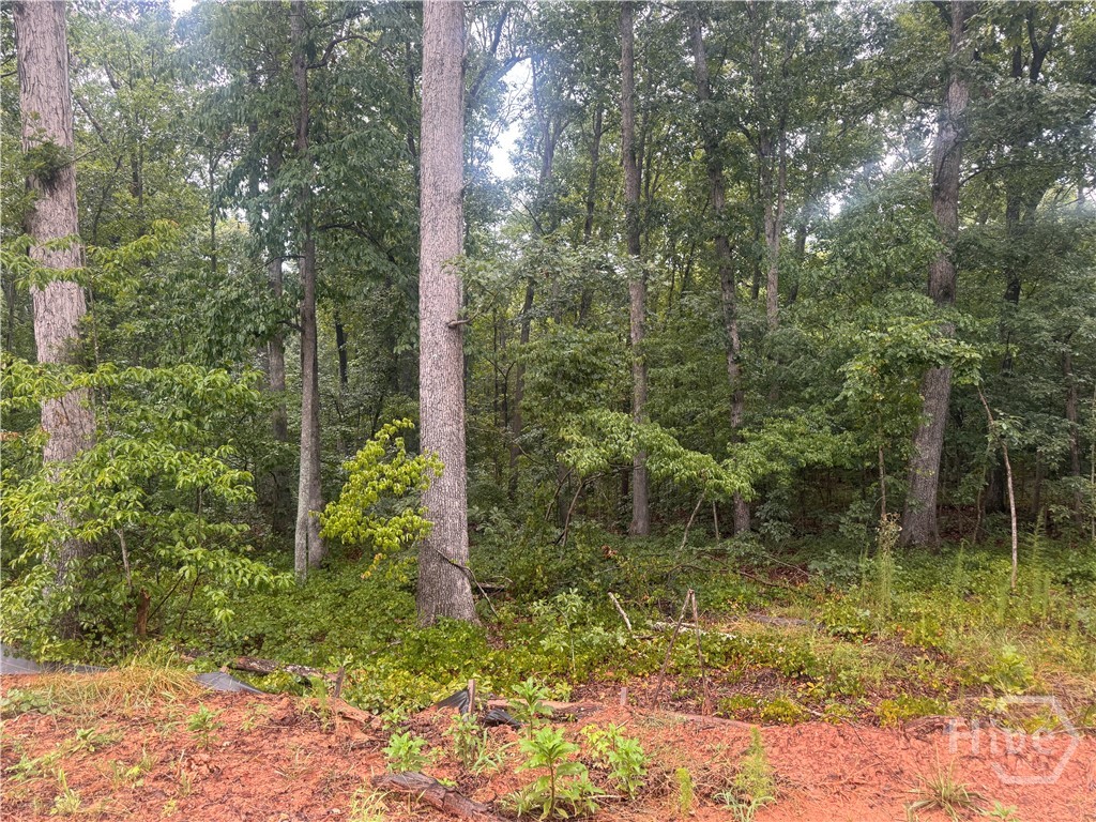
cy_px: 411
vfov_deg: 56.8
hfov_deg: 71.6
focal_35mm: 24
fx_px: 760
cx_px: 548
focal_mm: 6.76
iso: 200
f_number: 1.78
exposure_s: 1/121
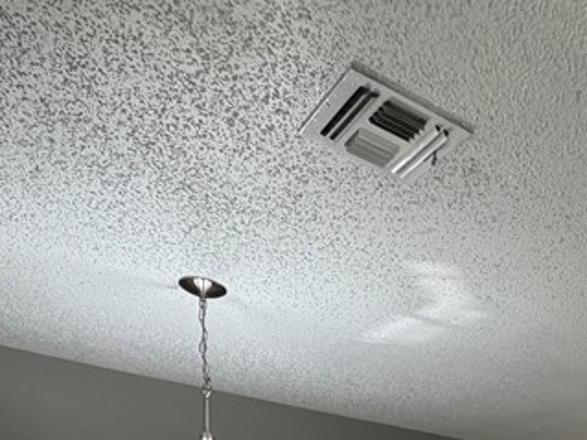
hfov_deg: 38.2
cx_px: 565
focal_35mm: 45
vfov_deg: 23.7
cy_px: 701
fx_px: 763
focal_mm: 2.22
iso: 250
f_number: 2.2
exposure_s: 1/120
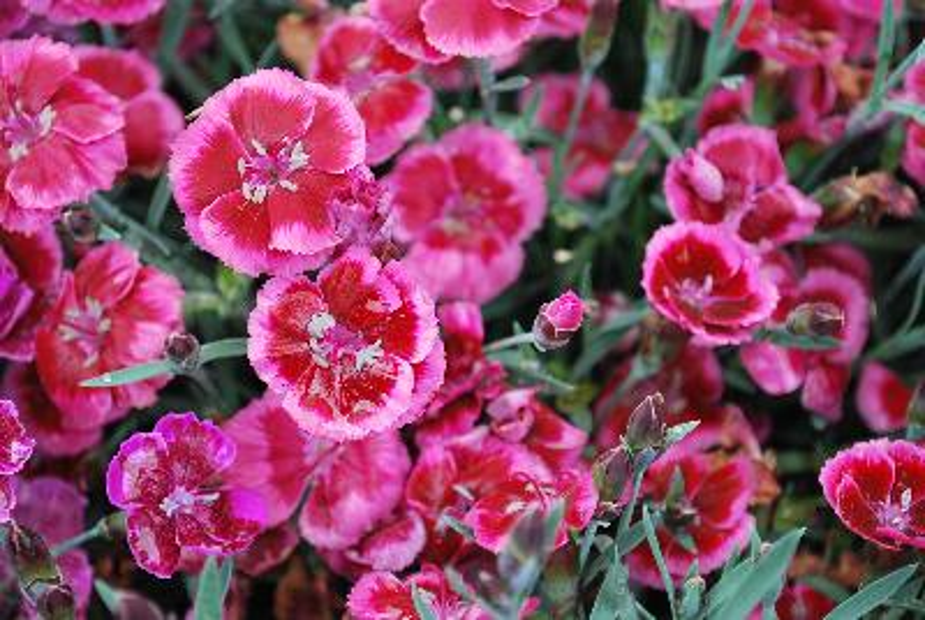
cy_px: 310
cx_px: 462
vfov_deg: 17.6
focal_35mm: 78
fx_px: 2007
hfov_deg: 26.0
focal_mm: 52
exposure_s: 1/60
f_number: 5.6
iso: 200
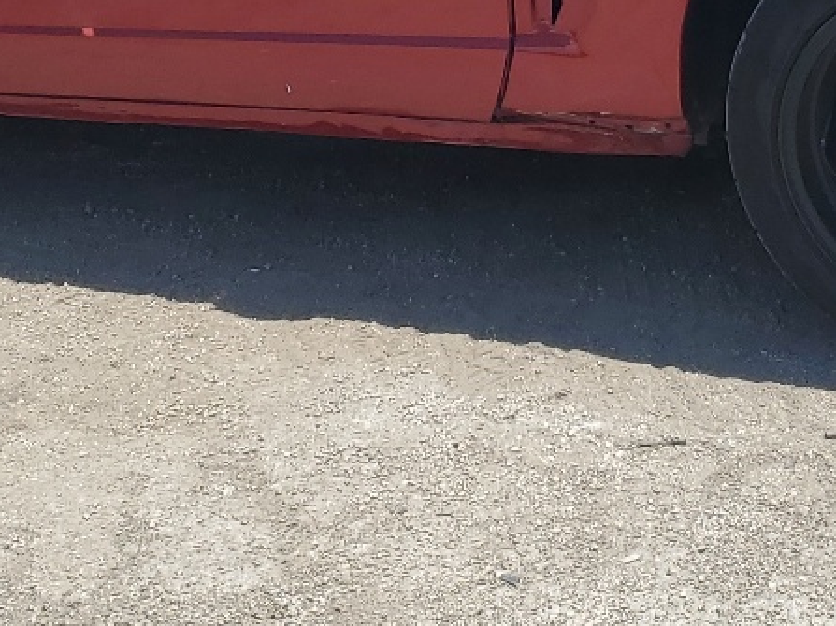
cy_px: -93
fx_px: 2245
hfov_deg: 21.0
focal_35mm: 93
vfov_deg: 15.4
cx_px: 526
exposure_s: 1/3333
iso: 50
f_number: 1.5
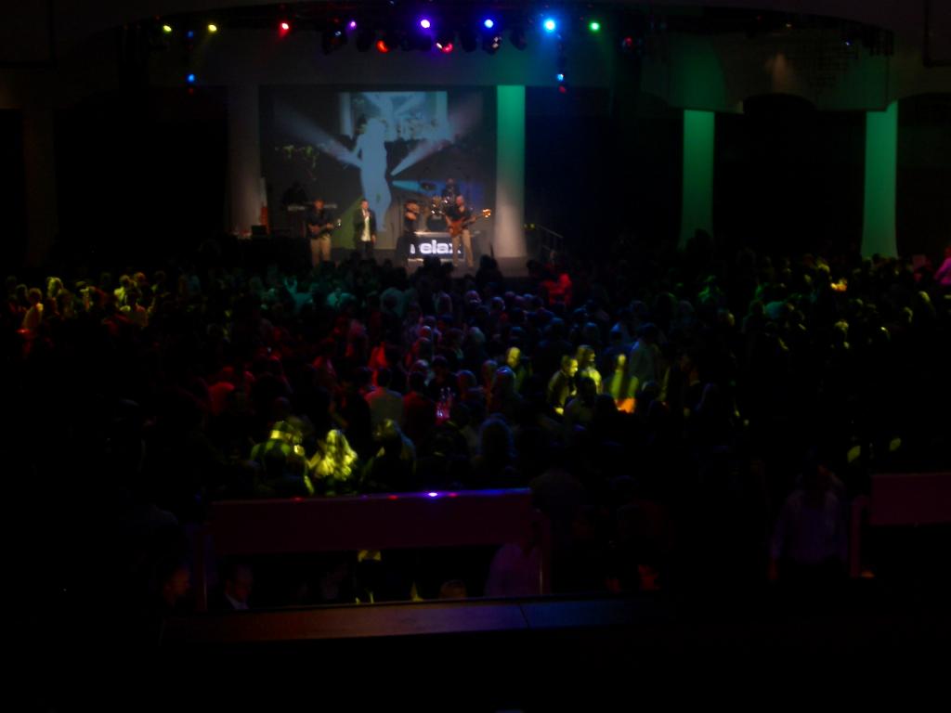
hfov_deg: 38.9
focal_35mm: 49
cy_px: 356
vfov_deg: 29.7
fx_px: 1346
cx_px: 476
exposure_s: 1/8
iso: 50
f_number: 3.1
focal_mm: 8.2
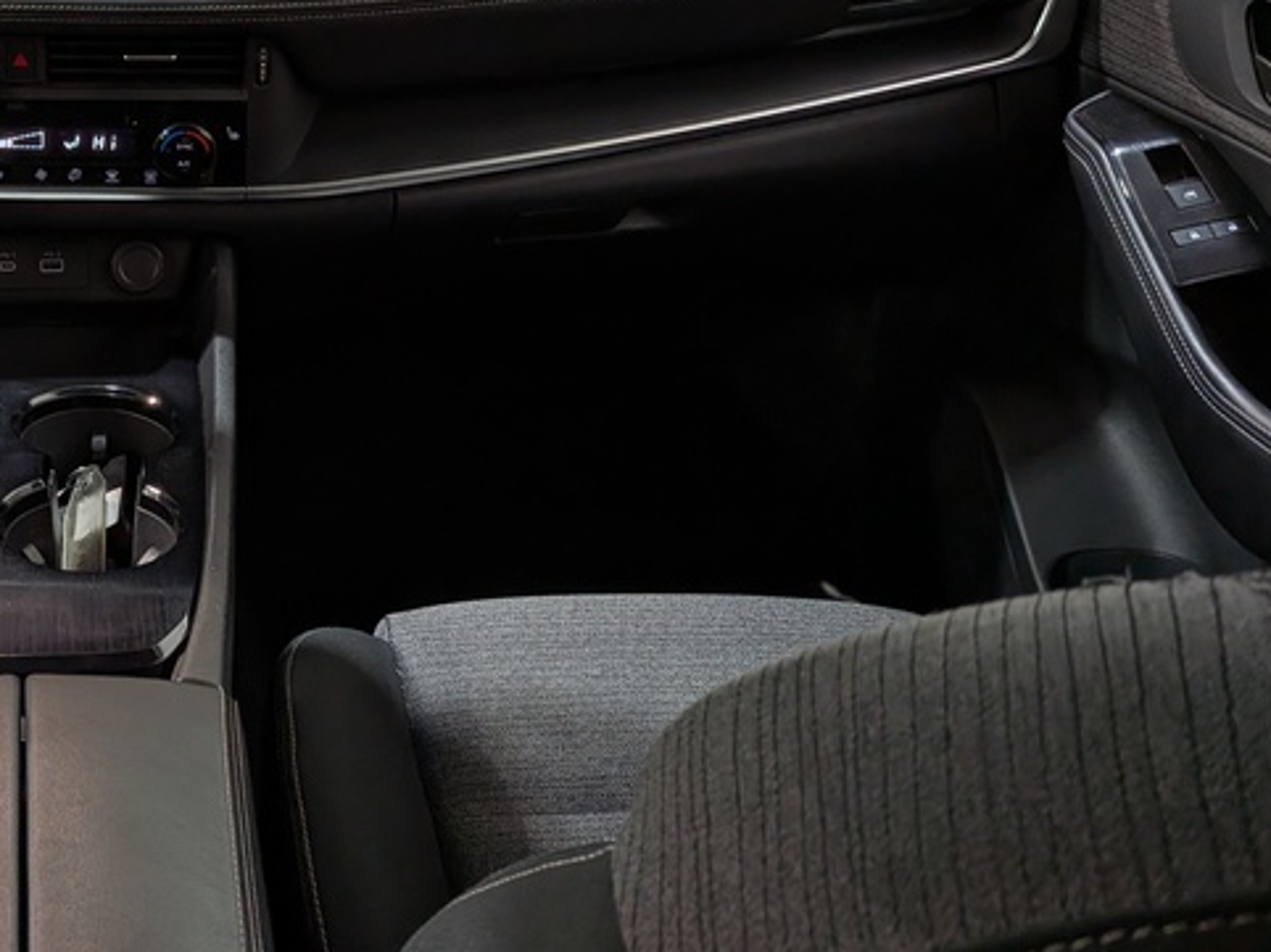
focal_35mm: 51
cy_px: -16
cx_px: 63
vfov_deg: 26.9
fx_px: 1872
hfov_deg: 34.8
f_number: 1.7
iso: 29
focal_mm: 4.53
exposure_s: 1/126
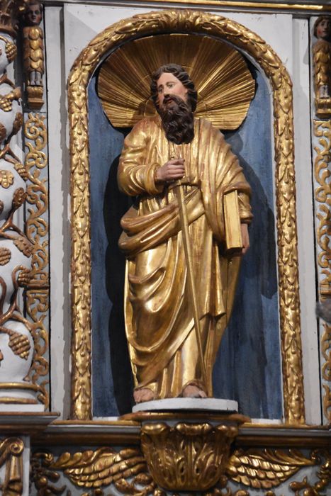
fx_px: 1964
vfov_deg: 14.4
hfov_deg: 9.6
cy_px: 248
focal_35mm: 142
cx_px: 166
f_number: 4.5
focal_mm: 95
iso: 8000
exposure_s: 1/125
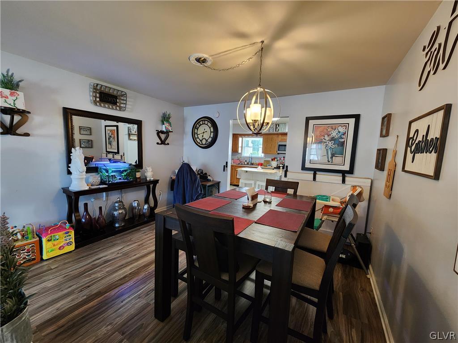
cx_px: 229
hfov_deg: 106.2
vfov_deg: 89.9
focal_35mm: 13
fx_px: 172
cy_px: 172
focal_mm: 2.2
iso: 320
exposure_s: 1/30
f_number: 2.2
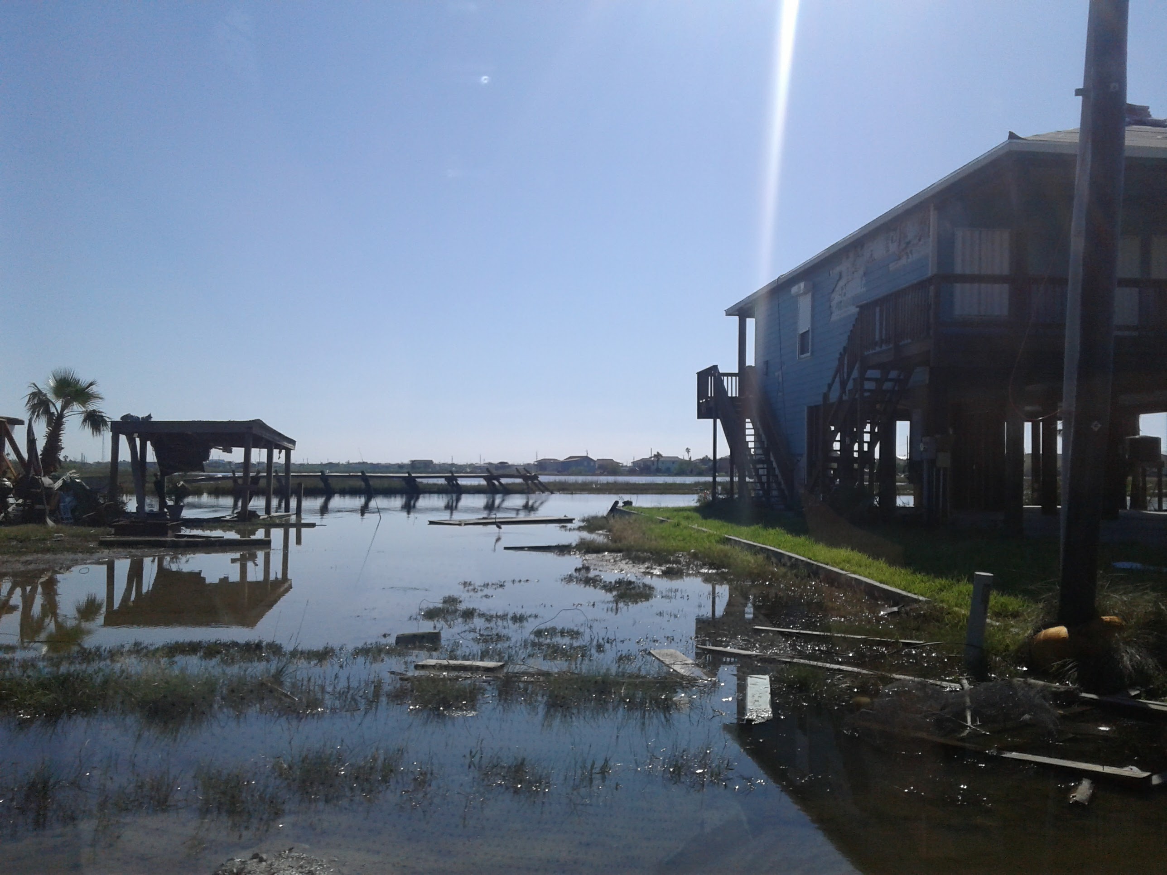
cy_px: 438
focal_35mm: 33
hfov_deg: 55.4
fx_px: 1113
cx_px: 584
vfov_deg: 42.9
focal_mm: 3.3
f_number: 2.2
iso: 50
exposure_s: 1/686
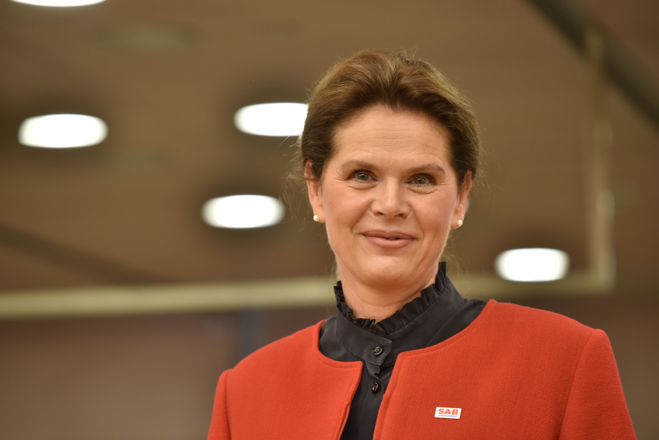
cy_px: 220
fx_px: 3571
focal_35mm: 195
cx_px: 330
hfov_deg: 10.5
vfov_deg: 7.0
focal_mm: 195
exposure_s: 1/160
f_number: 4
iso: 1600
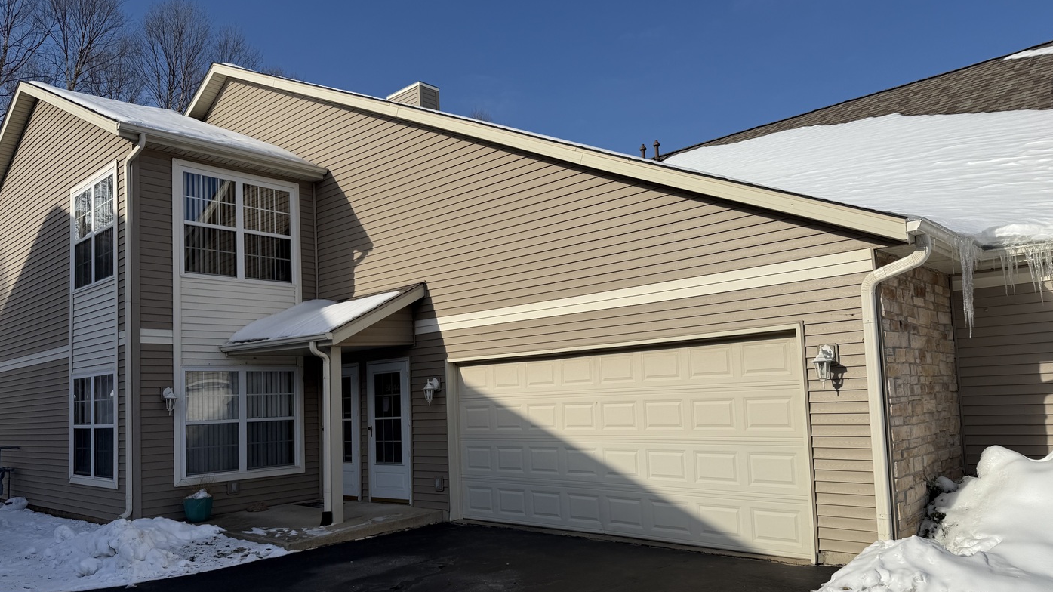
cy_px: 341
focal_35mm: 27
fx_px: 754
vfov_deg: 42.8
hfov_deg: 69.9
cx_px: 530
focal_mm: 6.76
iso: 80
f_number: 1.78
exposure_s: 1/11905
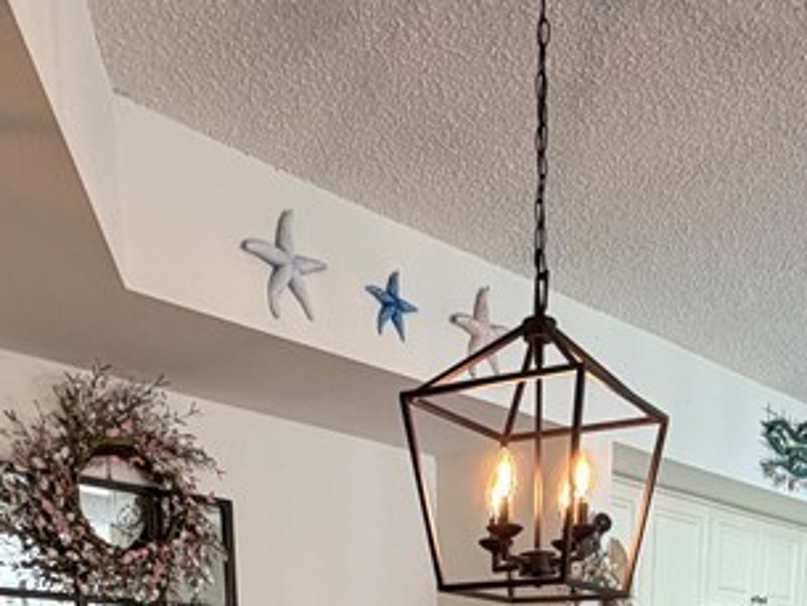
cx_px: 524
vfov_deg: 23.1
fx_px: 1096
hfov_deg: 40.0
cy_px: 971
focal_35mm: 47
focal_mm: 2.22
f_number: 2.2
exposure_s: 1/60
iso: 160
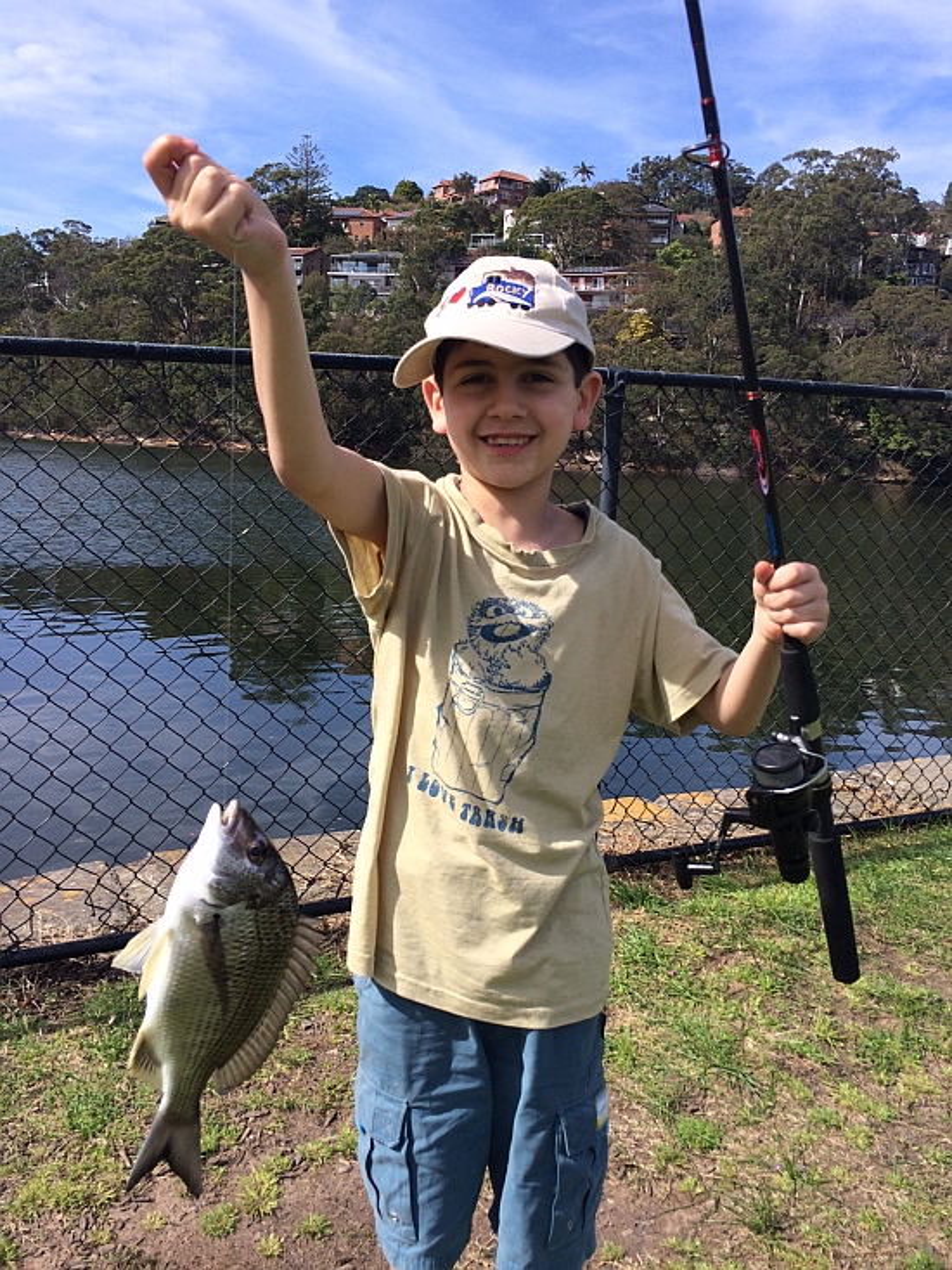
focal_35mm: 30
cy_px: 635
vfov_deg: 60.0
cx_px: 476
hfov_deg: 46.8
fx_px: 1100
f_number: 2.2
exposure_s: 1/1520
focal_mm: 4.12
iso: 40
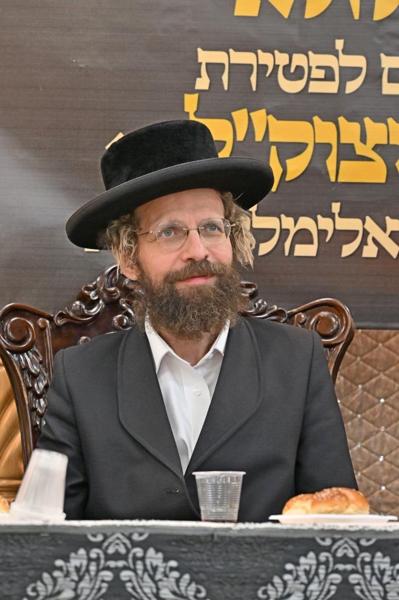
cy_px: 300
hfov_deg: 8.0
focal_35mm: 172
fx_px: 2861
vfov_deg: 12.0
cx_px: 200
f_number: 4
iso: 800
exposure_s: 1/250
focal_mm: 115
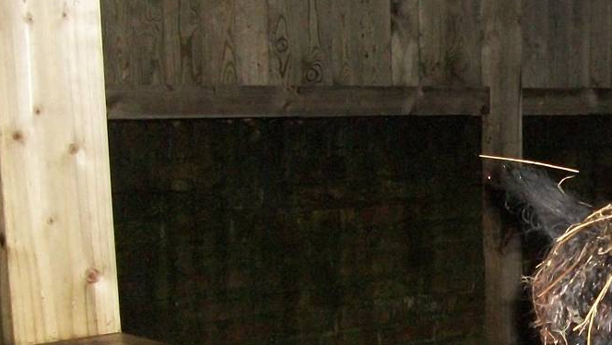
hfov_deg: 23.9
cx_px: 653
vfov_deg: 14.2
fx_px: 1364
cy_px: 318
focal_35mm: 84
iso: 400
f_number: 2.9
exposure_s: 1/500
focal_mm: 5.7
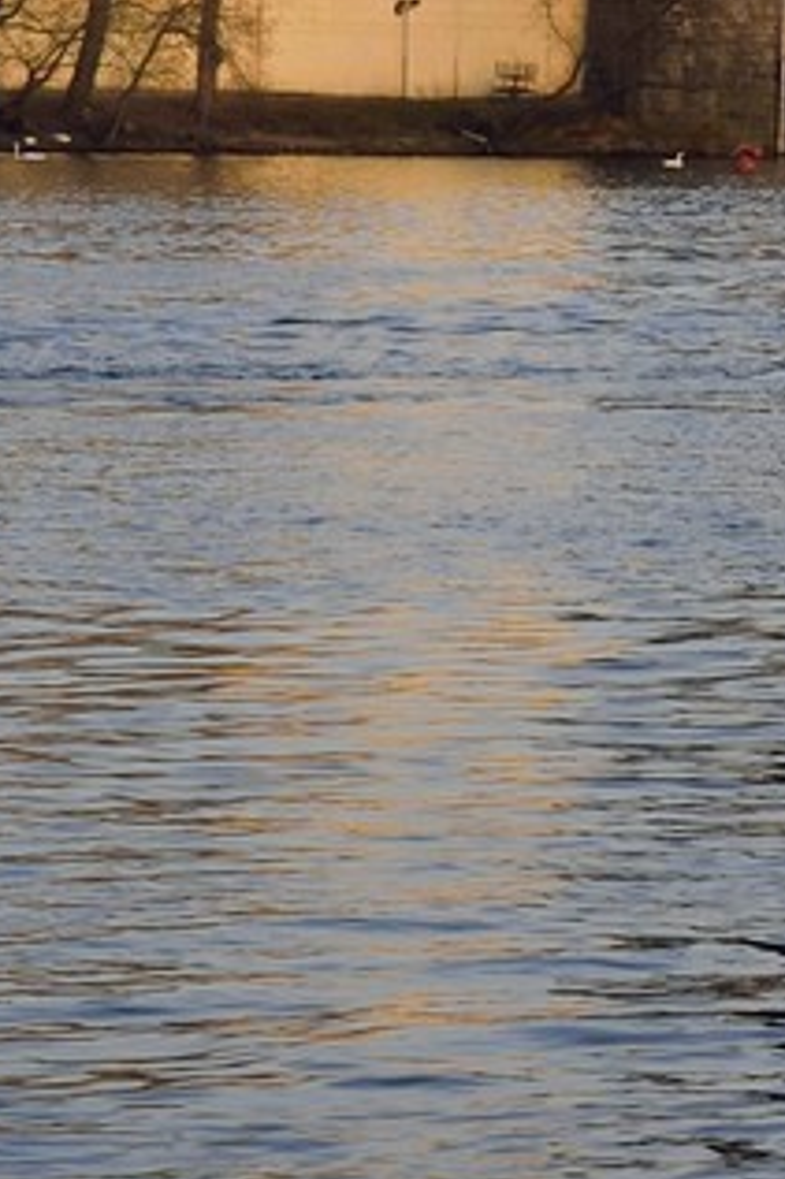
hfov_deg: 5.3
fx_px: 7923
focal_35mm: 242
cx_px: 2511
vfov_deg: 8.5
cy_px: 11
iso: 200
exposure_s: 1/100
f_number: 8
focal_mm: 48
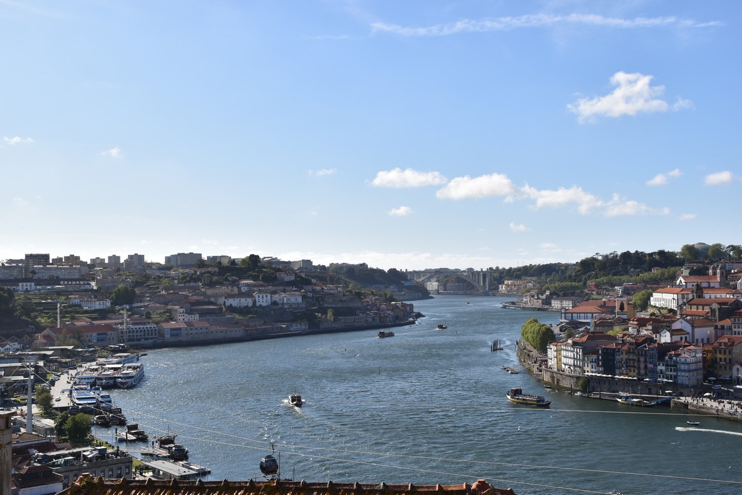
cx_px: 371
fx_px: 990
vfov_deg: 28.1
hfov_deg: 41.1
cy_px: 248
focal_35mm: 48
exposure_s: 1/500
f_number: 11
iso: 200
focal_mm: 32
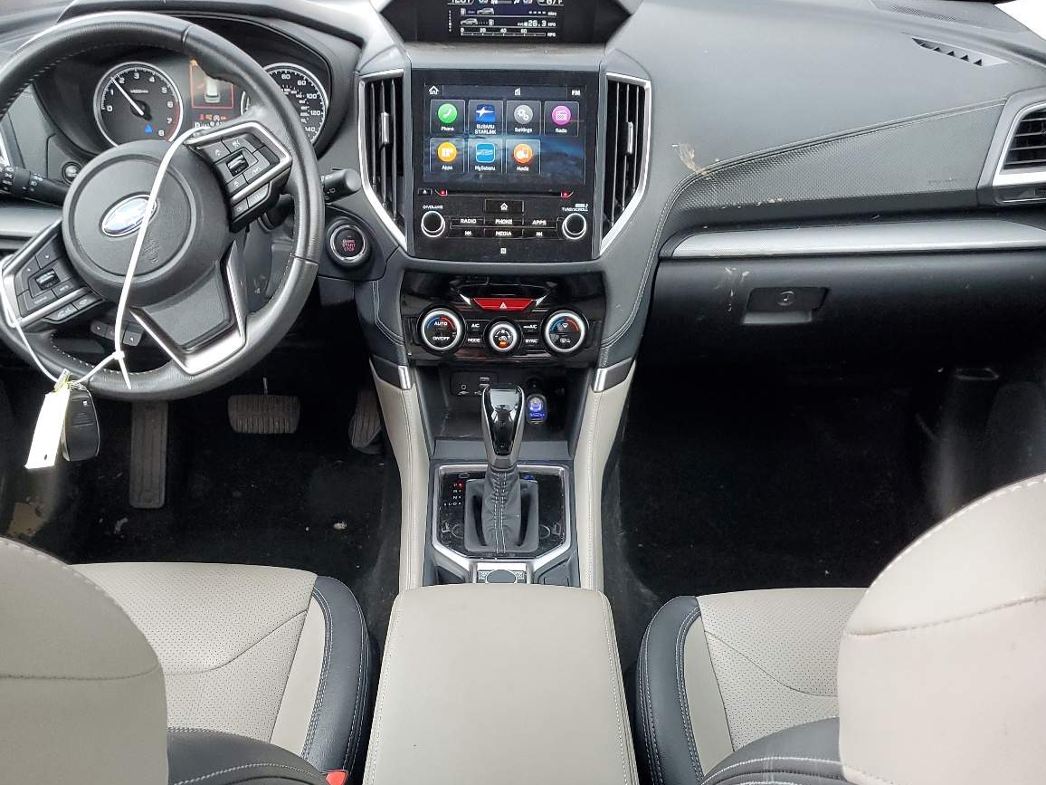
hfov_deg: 51.3
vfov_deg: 39.4
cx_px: 492
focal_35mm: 36
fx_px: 1088
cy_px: 491
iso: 90
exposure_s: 1/120
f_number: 1.5
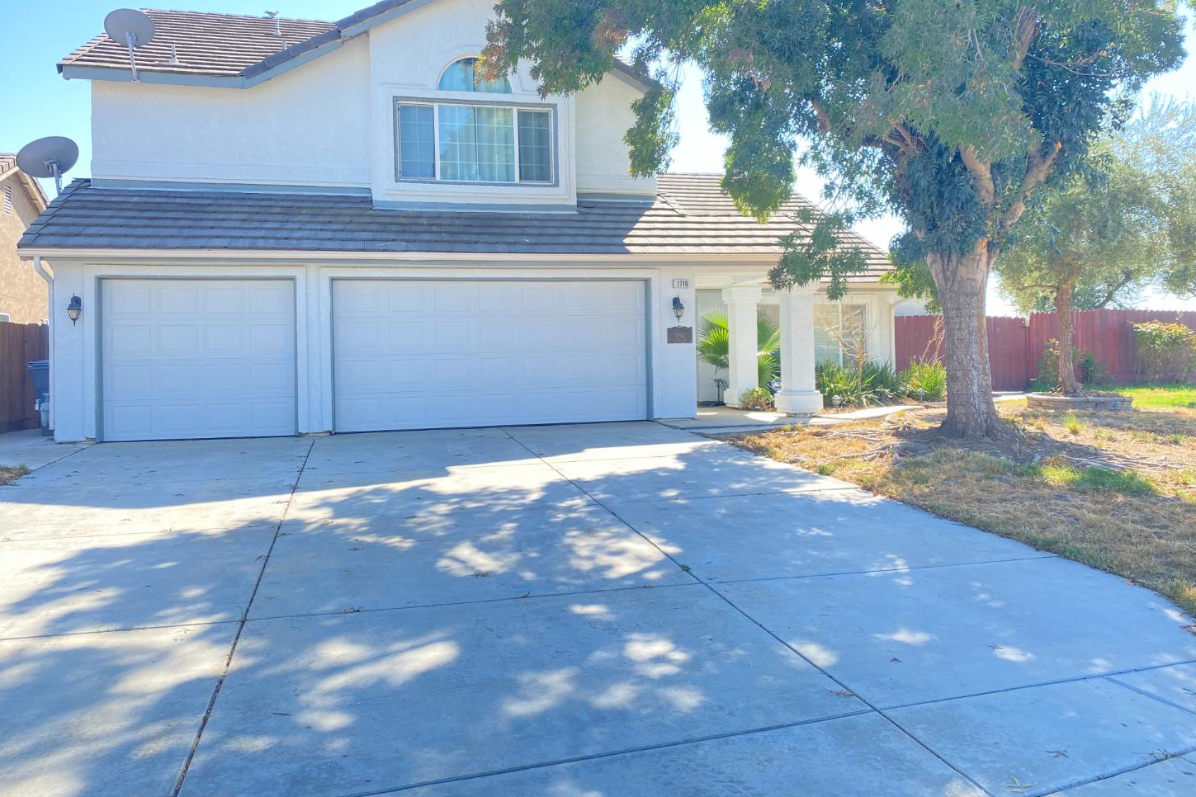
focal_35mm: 28
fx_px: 930
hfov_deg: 65.5
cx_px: 603
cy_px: 348
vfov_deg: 46.3
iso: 32
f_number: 1.8
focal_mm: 4.25
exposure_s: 1/386
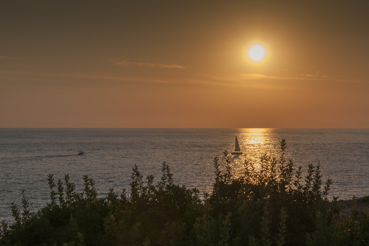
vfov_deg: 15.7
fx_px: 892
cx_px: 205
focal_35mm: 87
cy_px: 141
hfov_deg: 23.4
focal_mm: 48
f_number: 13
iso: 400
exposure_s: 1/1000
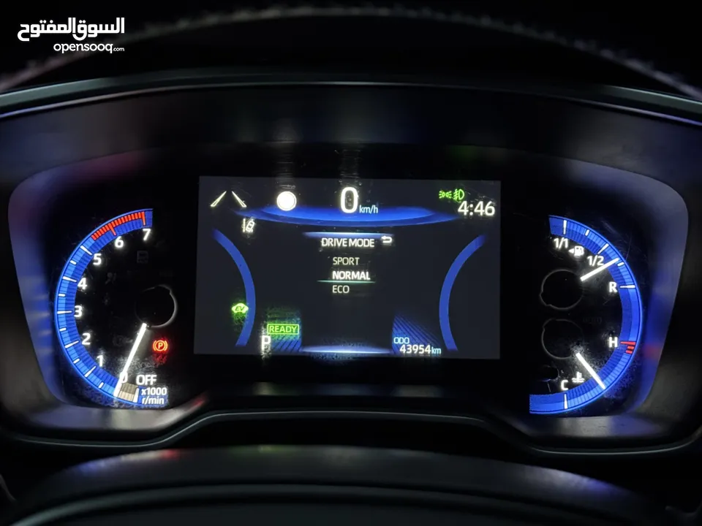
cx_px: 351
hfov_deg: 39.7
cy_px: 263
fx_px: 973
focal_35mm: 48
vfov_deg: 30.3
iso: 800
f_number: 1.78
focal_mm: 6.76
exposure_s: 1/20
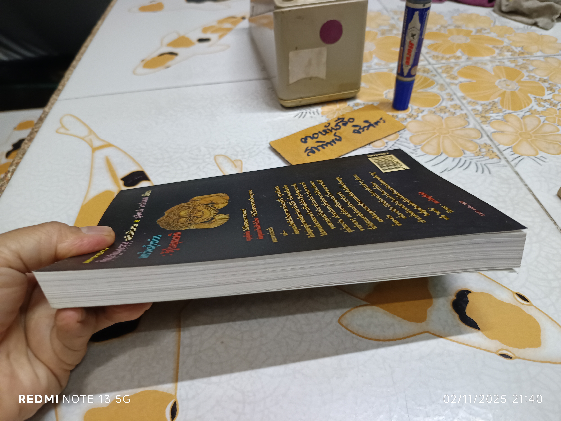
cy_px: 210
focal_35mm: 24
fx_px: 389
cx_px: 280
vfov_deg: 56.8
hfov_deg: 71.6
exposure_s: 1/25
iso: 1075
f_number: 1.7
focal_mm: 5.31
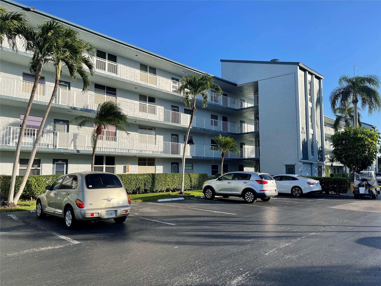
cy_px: 143
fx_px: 286
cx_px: 190
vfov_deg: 53.1
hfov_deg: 67.3
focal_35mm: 26
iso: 32
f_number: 1.6
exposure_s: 1/2387
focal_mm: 5.1
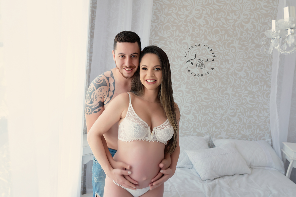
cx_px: 148
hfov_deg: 54.4
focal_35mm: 35
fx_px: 288
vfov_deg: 37.9
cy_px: 98
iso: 400
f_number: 3.5
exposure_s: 1/125
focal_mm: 35
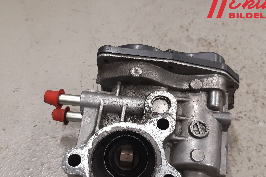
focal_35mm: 34
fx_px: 251
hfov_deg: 55.8
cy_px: 116
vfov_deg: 38.5
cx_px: 140
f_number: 1.7
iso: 125
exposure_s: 1/50
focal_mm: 3.93
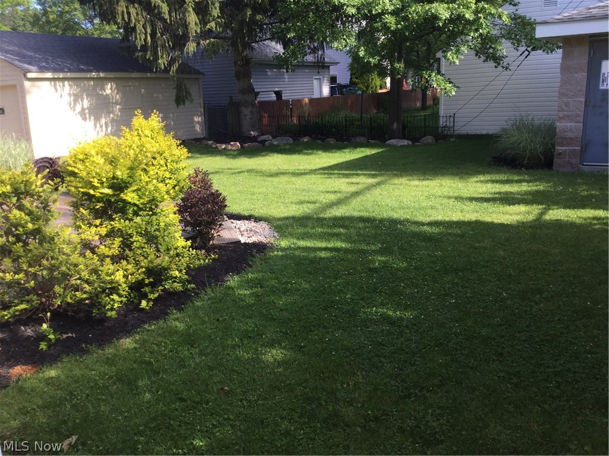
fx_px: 545
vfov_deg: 45.4
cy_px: 228
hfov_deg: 58.4
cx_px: 304
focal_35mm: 31
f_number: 2.4
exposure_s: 1/367
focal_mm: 3.3
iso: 25
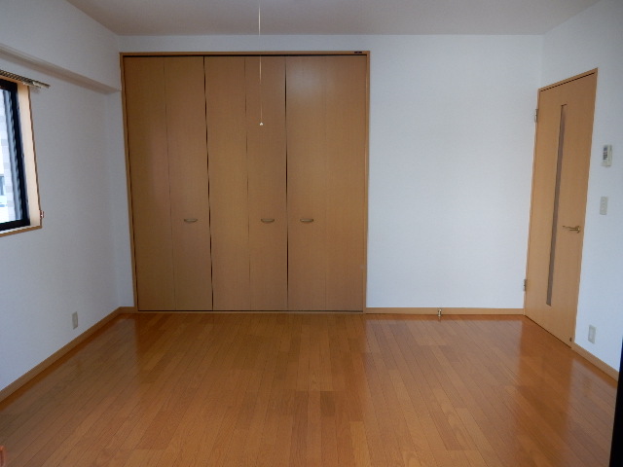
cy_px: 234
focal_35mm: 25
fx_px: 450
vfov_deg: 54.9
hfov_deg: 69.4
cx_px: 312
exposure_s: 1/40
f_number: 3.7
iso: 125
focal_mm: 4.5
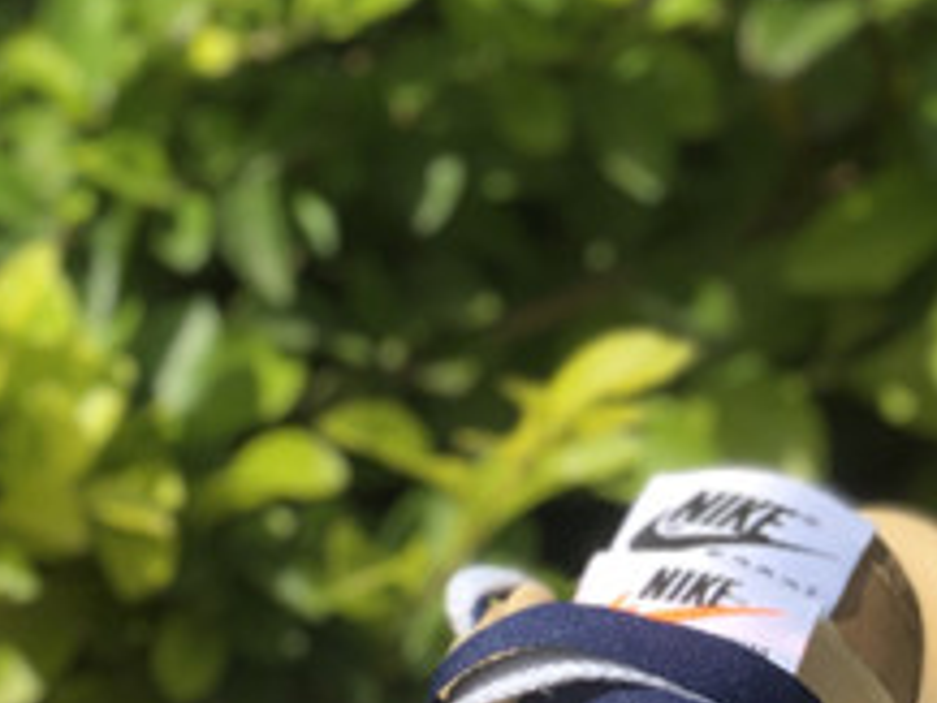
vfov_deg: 8.2
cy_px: 1136
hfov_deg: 11.0
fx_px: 4794
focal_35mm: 177
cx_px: -121
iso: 16
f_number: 2.4
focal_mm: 6
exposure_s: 1/1372
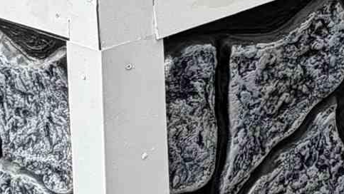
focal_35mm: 97
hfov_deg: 16.9
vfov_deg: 10.9
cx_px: 671
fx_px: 885
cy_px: -240
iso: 40
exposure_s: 1/502
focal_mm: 2.22
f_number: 2.2
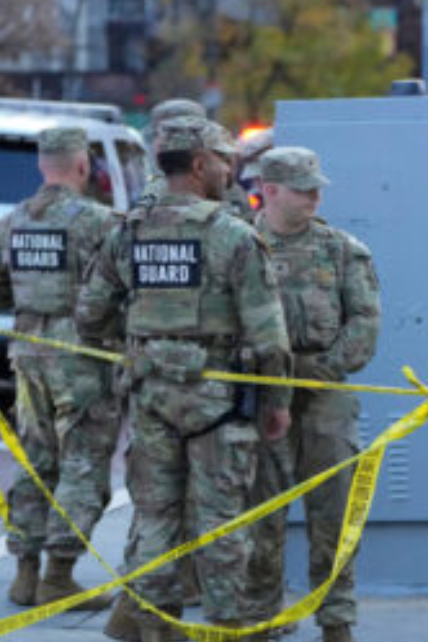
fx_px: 5831
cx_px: 436
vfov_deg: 6.3
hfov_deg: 4.2
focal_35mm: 327
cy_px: 330
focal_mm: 181
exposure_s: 1/2000
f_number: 5.6
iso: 5000
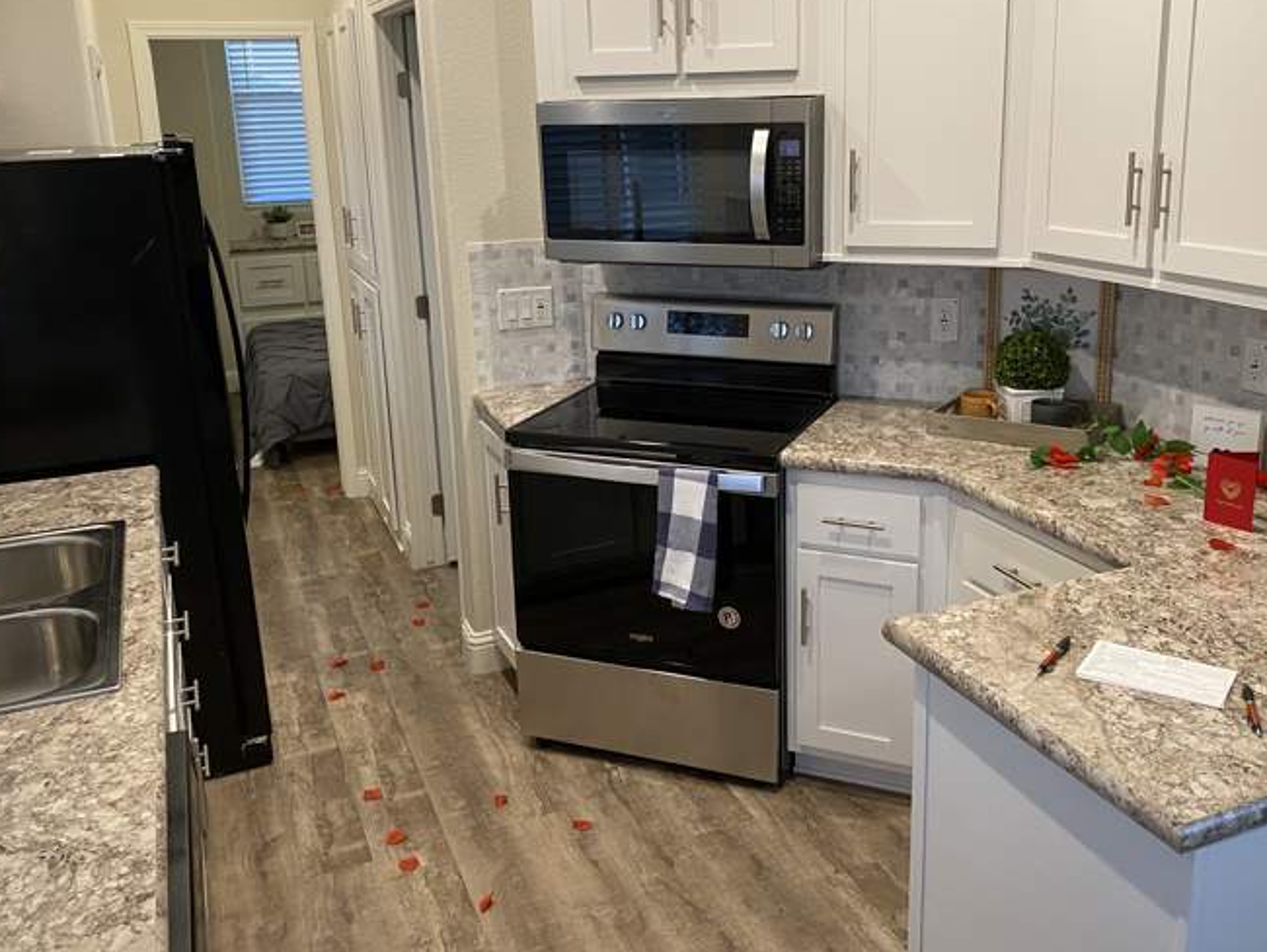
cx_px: 692
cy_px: 416
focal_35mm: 32
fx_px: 1172
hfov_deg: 56.7
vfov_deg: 44.1
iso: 250
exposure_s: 1/60
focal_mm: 4.25
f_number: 1.8
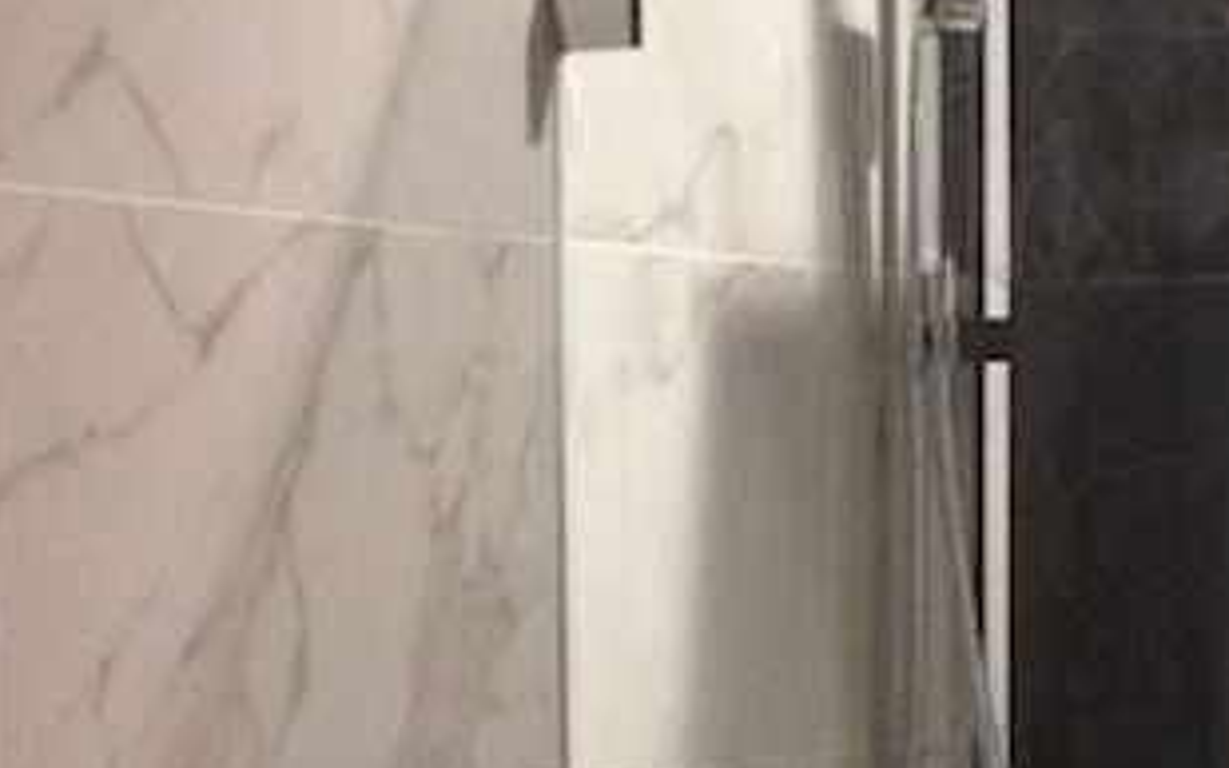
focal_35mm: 151
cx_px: 694
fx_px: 5057
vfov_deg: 8.4
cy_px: 1377
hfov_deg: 13.9
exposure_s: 1/20
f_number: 2.4
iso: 200
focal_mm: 4.12
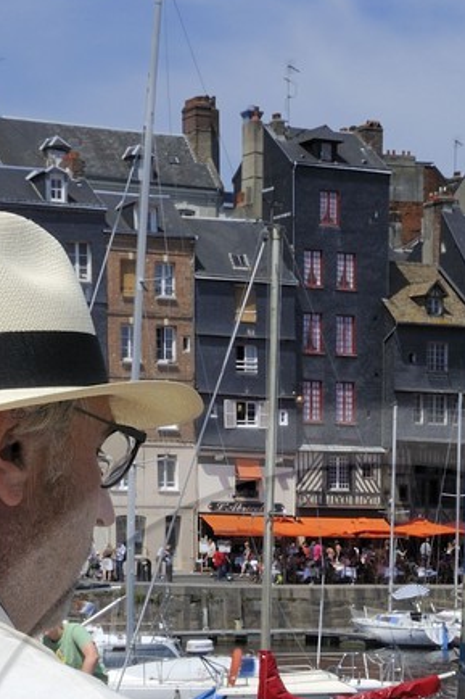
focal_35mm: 118
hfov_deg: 11.6
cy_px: 910
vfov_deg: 16.4
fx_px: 2288
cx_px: 377
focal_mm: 32
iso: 200
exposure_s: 1/125
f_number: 18
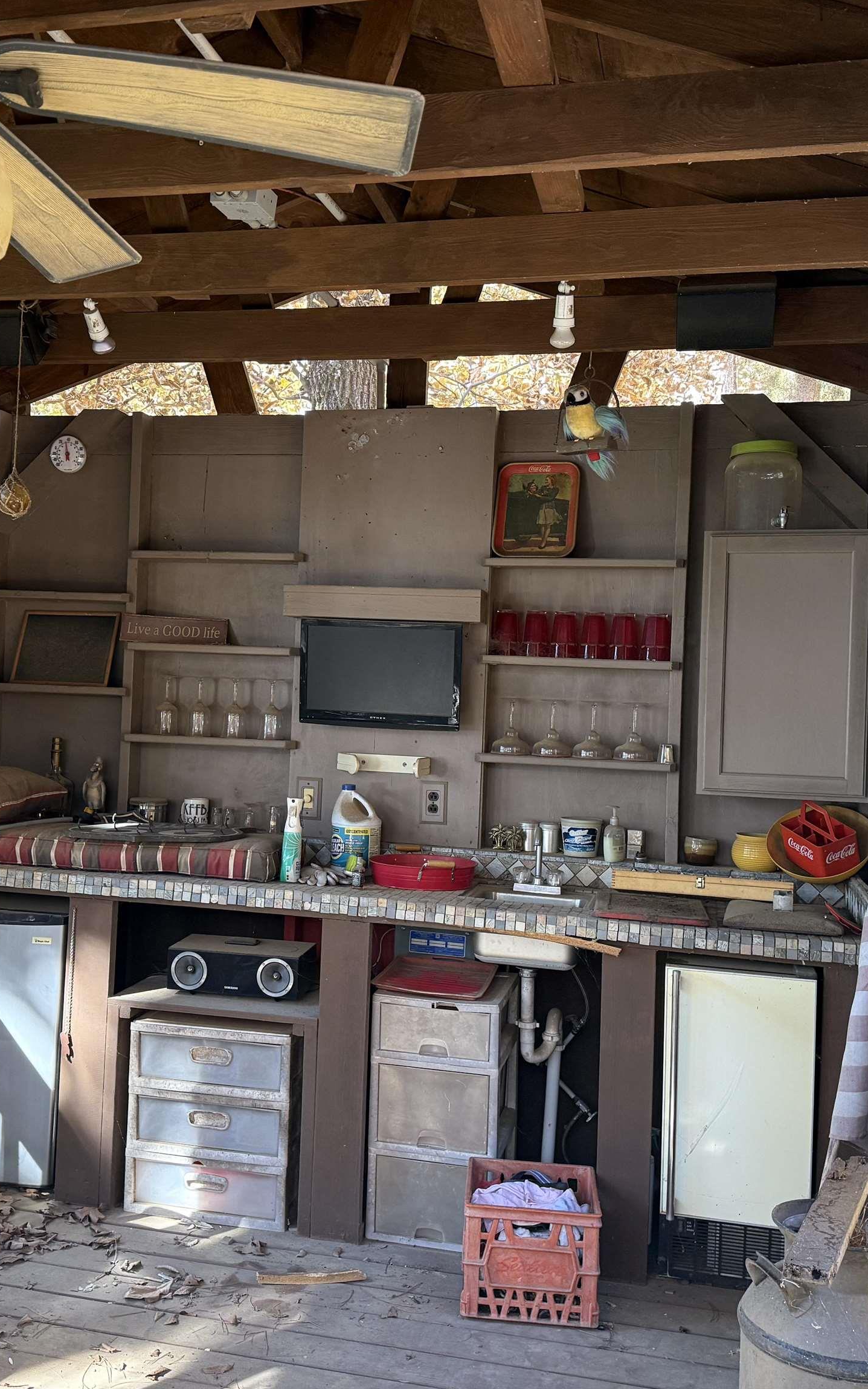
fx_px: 1287
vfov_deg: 56.7
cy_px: 694
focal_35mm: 34
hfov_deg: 37.2
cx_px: 368
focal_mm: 6.76
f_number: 1.78
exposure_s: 1/60
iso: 200
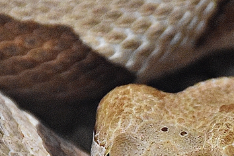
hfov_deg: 3.4
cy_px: 135
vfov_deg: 2.3
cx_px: 198
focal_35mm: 607
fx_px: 3945
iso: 8000
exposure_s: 1/500
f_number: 5.6
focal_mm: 140
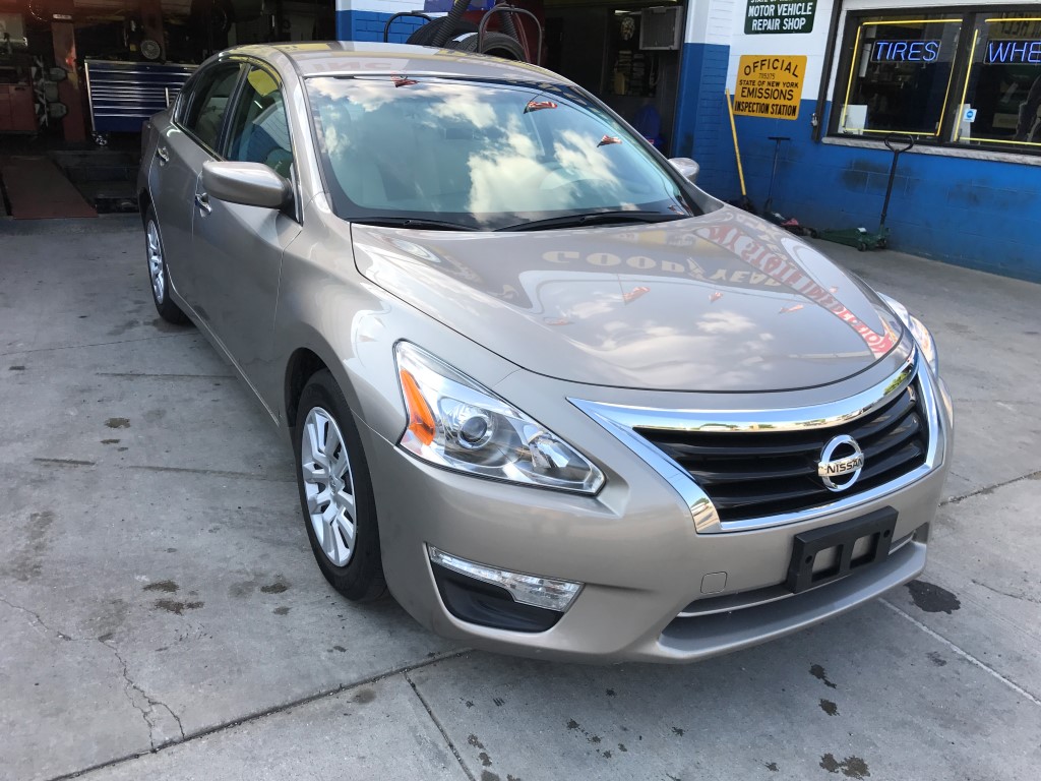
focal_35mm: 28
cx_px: 520
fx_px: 842
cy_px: 390
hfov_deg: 63.4
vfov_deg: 49.7
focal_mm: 3.99
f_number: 1.8
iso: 20
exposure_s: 1/520
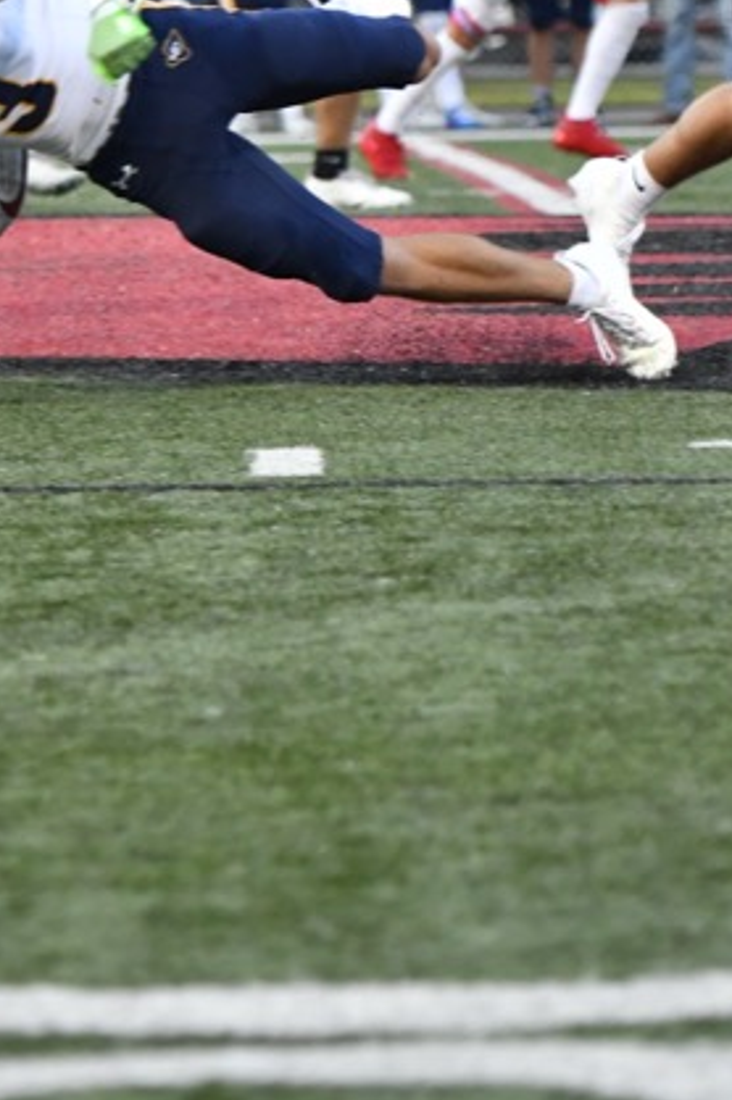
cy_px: 0
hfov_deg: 3.6
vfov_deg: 5.5
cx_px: -71
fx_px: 11523
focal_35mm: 377
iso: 2000
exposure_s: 1/800
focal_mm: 105
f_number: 2.8
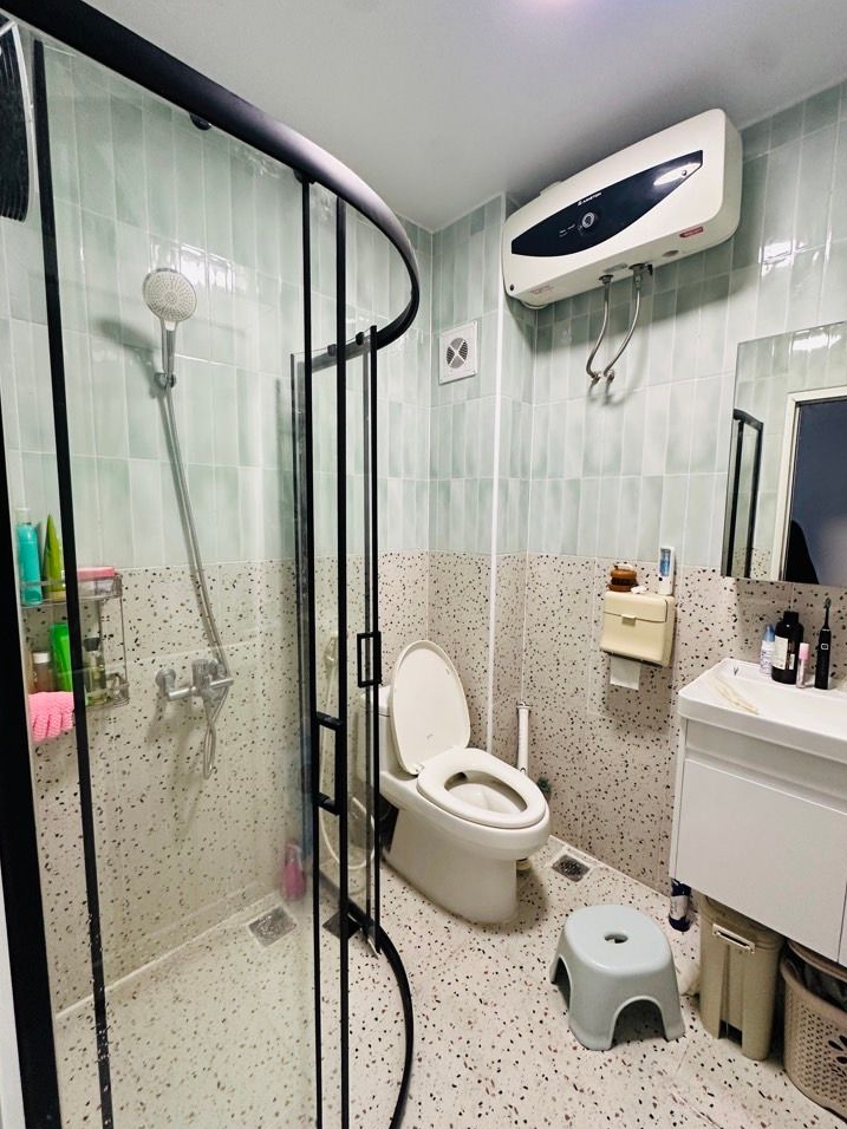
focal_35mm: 15
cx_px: 425
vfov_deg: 98.2
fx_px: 489
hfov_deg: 81.7
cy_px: 566
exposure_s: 1/100
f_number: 2.2
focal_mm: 2.22
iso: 250
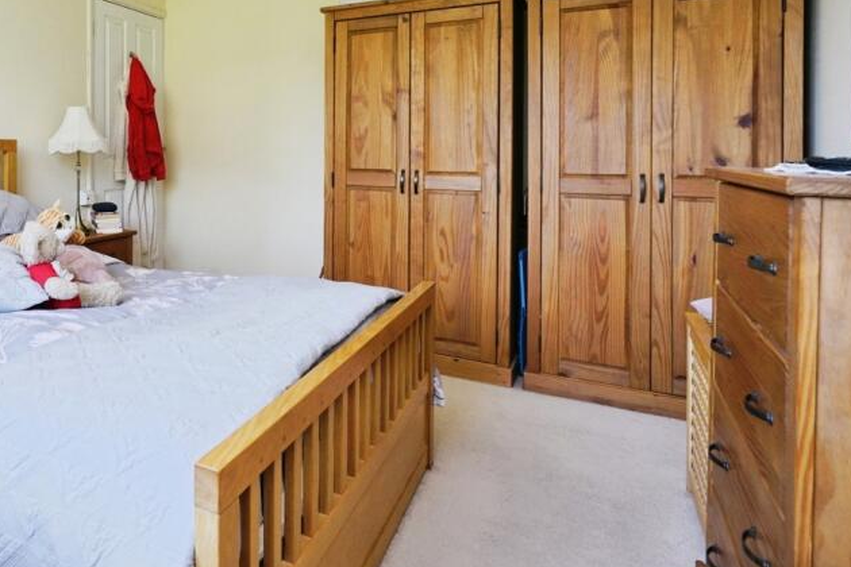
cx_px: 167
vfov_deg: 48.5
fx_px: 615
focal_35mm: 26
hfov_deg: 63.3
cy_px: 176
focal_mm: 16
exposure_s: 1/100
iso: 1250
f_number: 7.1
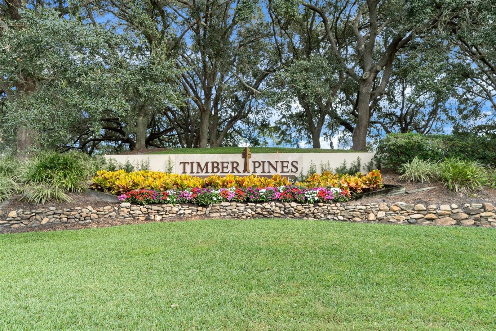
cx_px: 248
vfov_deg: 47.9
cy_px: 166
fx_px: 372
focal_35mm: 27
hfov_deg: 67.4
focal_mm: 18
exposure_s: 1/60
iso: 320
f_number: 8
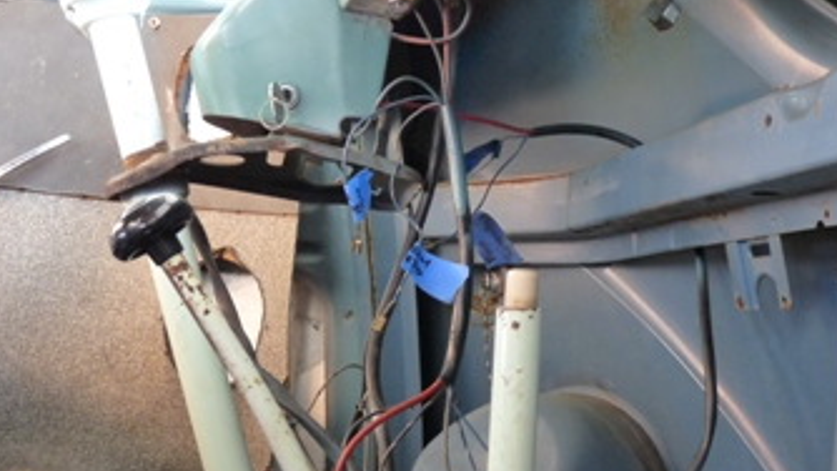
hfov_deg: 38.4
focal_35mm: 54
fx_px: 1199
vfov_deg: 22.2
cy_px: 180
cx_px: 489
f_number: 3
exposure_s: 1/30
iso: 320
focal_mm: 6.6
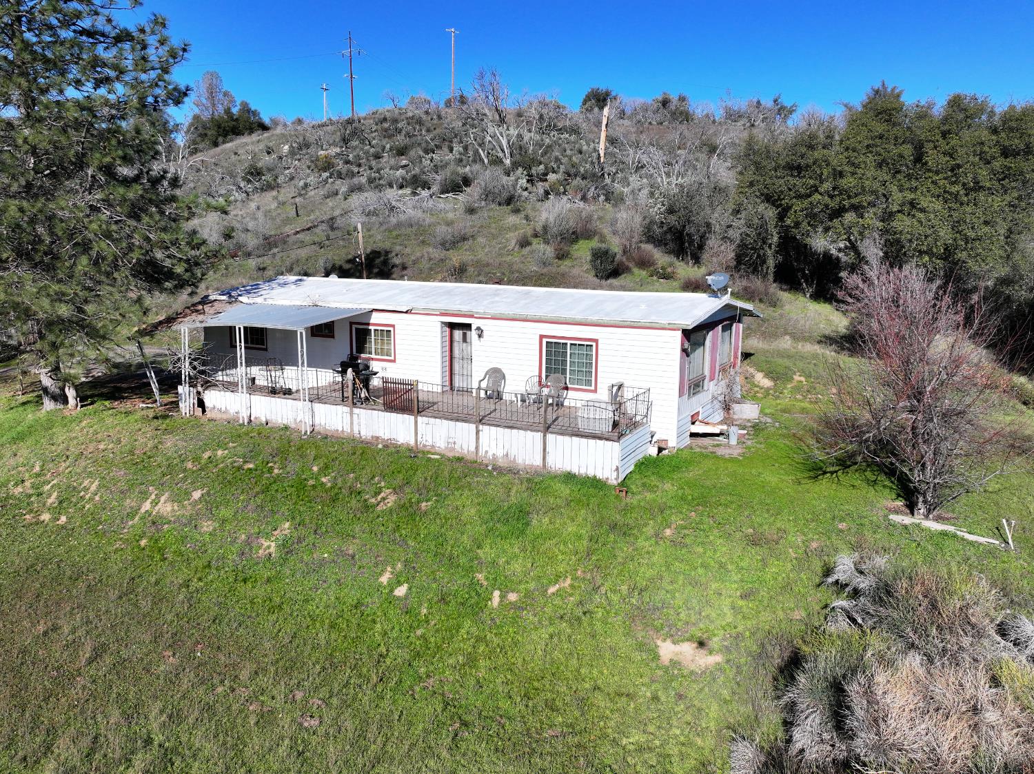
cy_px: 387
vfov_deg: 56.8
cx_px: 517
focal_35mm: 24
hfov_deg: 71.6
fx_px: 716
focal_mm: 12.29
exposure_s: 1/3200
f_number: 2.8
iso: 170
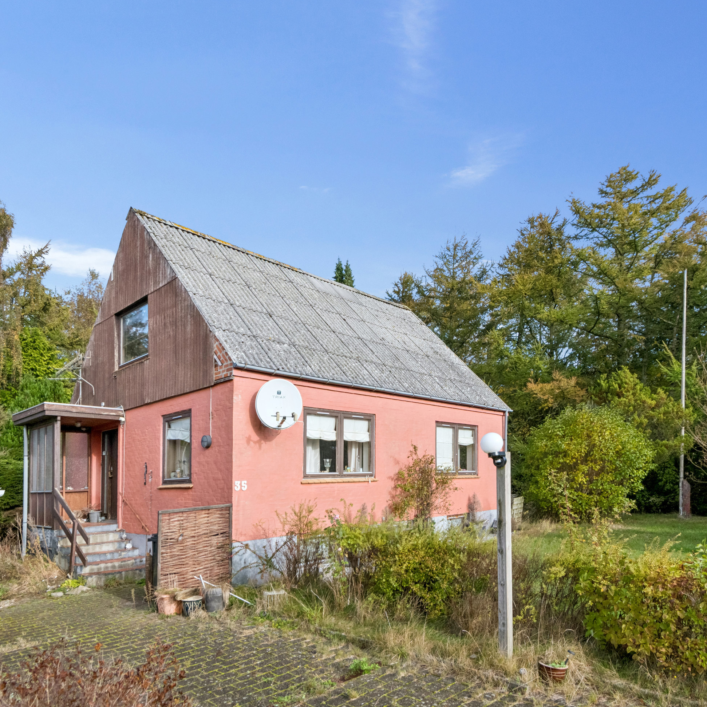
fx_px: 485
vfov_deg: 72.1
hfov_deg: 71.8
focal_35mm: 21
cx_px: 307
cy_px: 357
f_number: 11
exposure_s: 1/800
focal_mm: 16
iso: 800
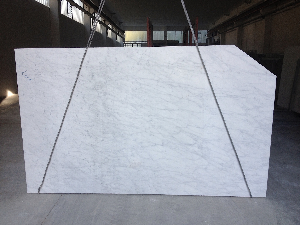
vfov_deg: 40.7
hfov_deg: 52.6
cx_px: 150
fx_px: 303
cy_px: 112
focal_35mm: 35
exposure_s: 1/170
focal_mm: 4.28
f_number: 2.4
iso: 50
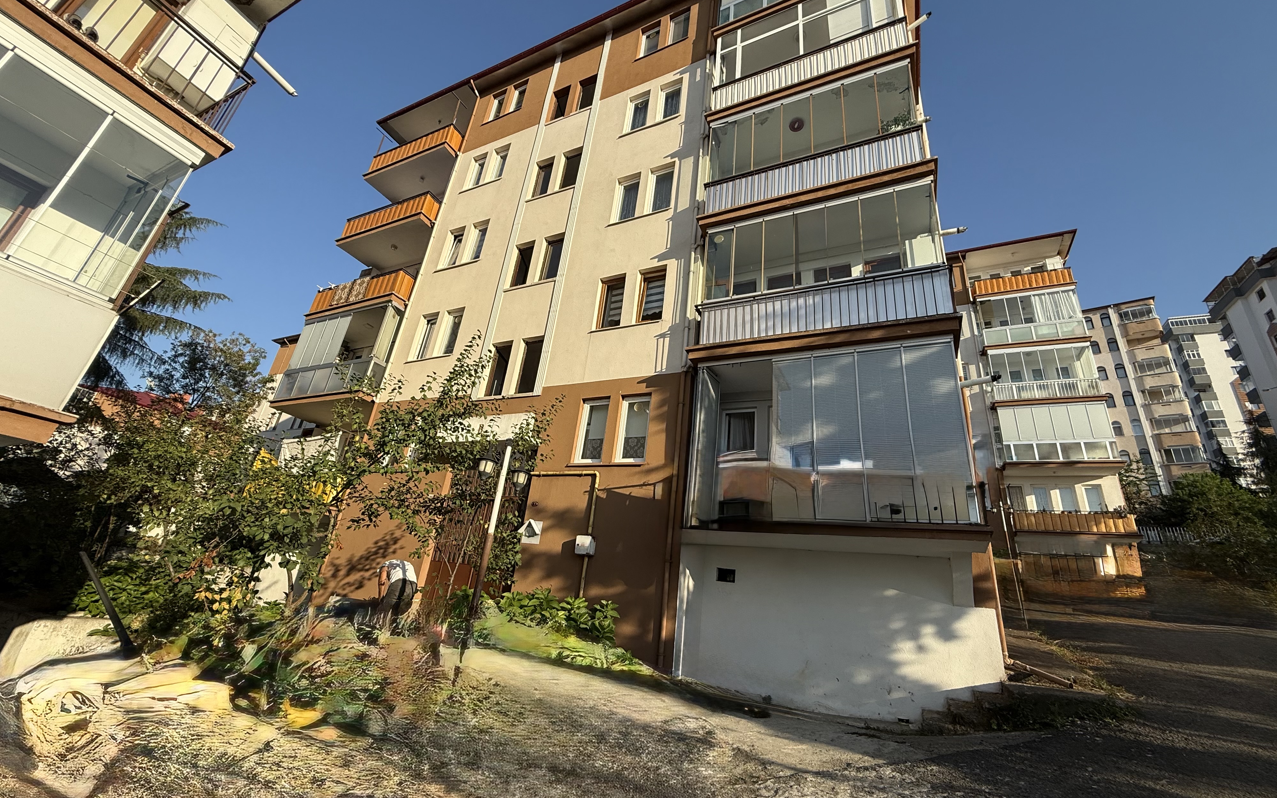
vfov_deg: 74.8
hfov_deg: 101.5
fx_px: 522
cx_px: 634
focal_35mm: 15
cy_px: 386
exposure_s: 1/1464
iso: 50
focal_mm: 2.22
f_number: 2.2
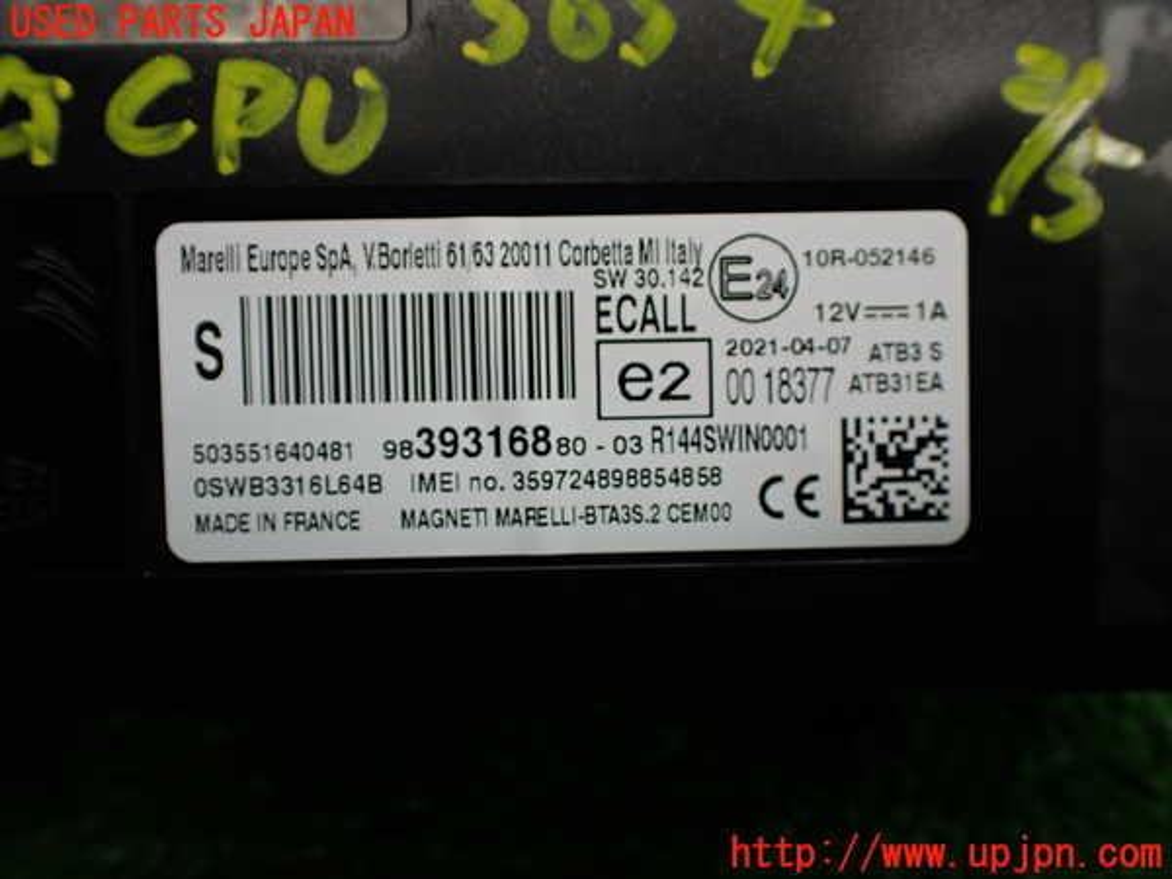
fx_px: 1016
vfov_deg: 46.8
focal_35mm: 30
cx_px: 586
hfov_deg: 60.0
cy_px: 440
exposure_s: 1/125
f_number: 2.3
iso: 320
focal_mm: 5.4
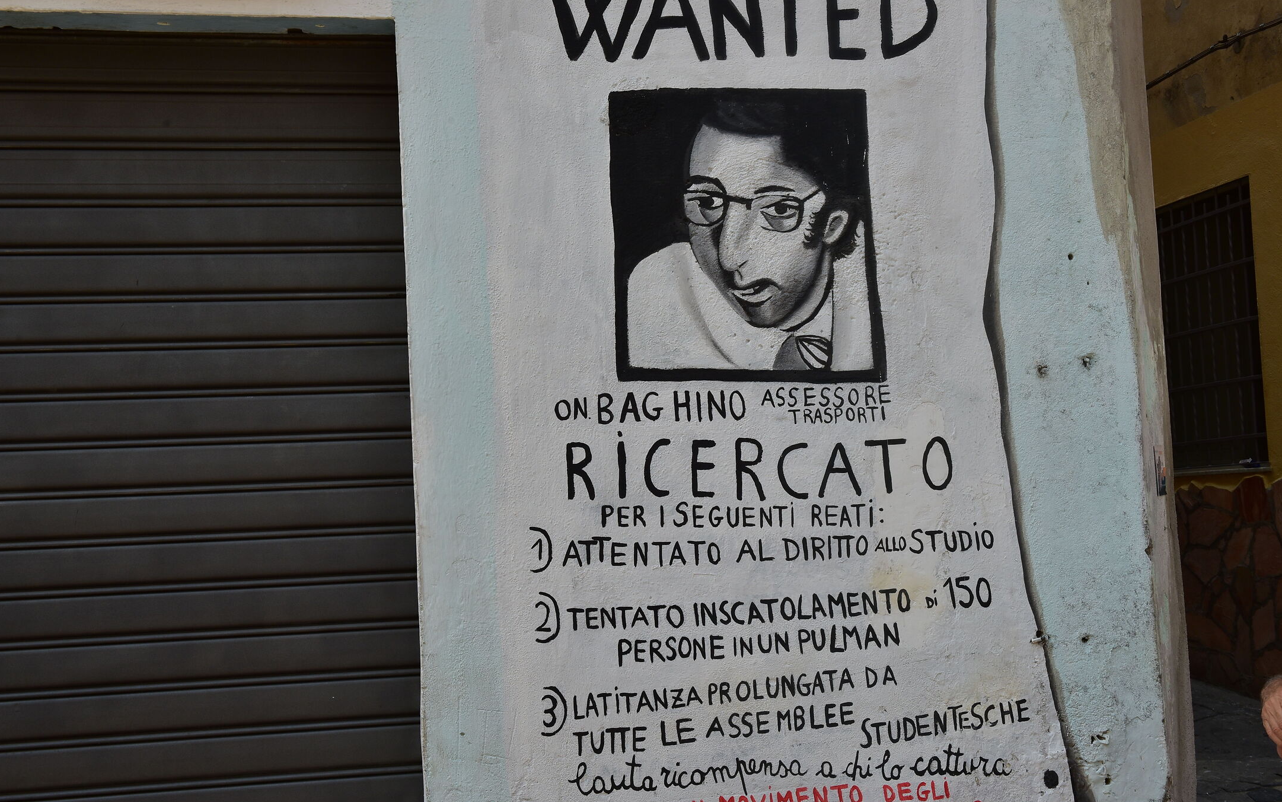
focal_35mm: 43
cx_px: 642
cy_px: 412
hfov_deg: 46.2
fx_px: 1503
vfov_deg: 29.9
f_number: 14
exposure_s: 1/125
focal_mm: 38
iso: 180
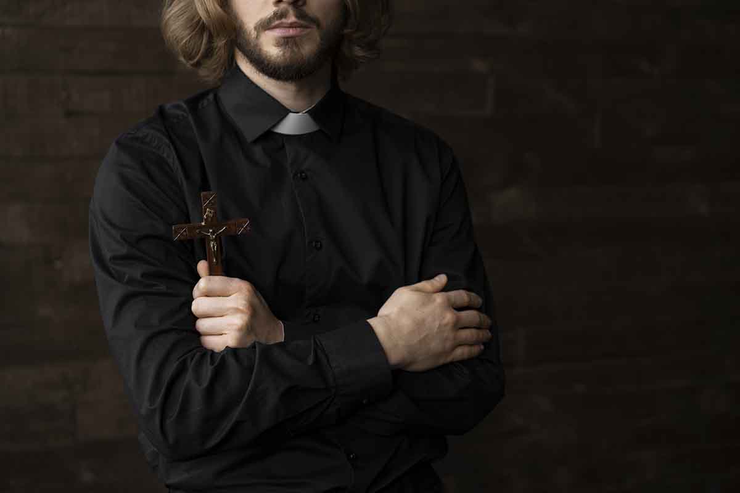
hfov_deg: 36.2
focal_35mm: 55
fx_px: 1130
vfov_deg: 24.6
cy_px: 246
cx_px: 370
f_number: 3.5
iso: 125
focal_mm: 55
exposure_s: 1/160
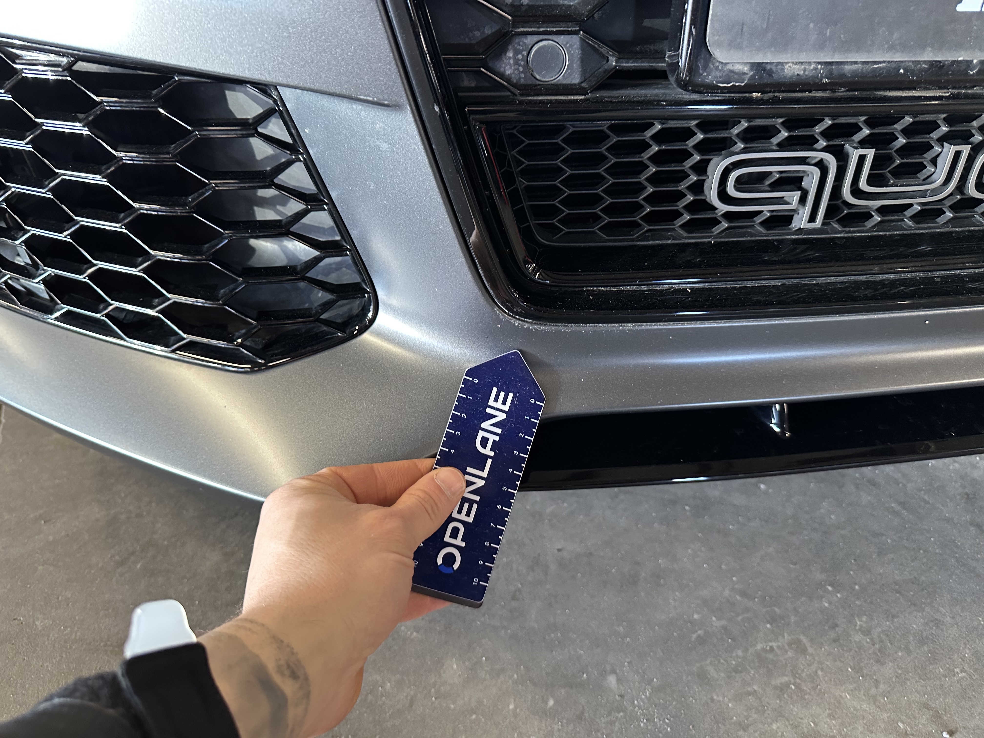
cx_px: 492
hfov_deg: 71.6
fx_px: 682
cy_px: 369
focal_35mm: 24
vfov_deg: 56.8
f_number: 1.78
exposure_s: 1/50
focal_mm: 6.86
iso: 500
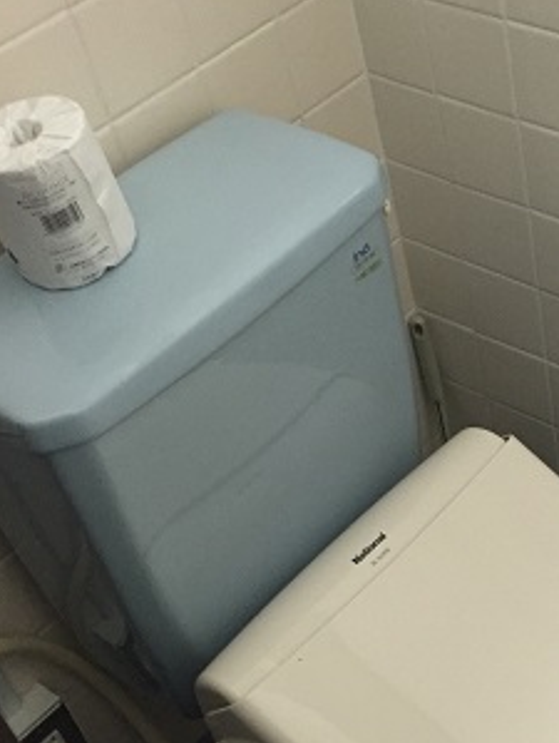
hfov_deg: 22.8
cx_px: 549
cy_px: 445
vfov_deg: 31.1
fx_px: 1332
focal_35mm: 62
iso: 160
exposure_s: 1/30
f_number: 2.2
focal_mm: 4.15
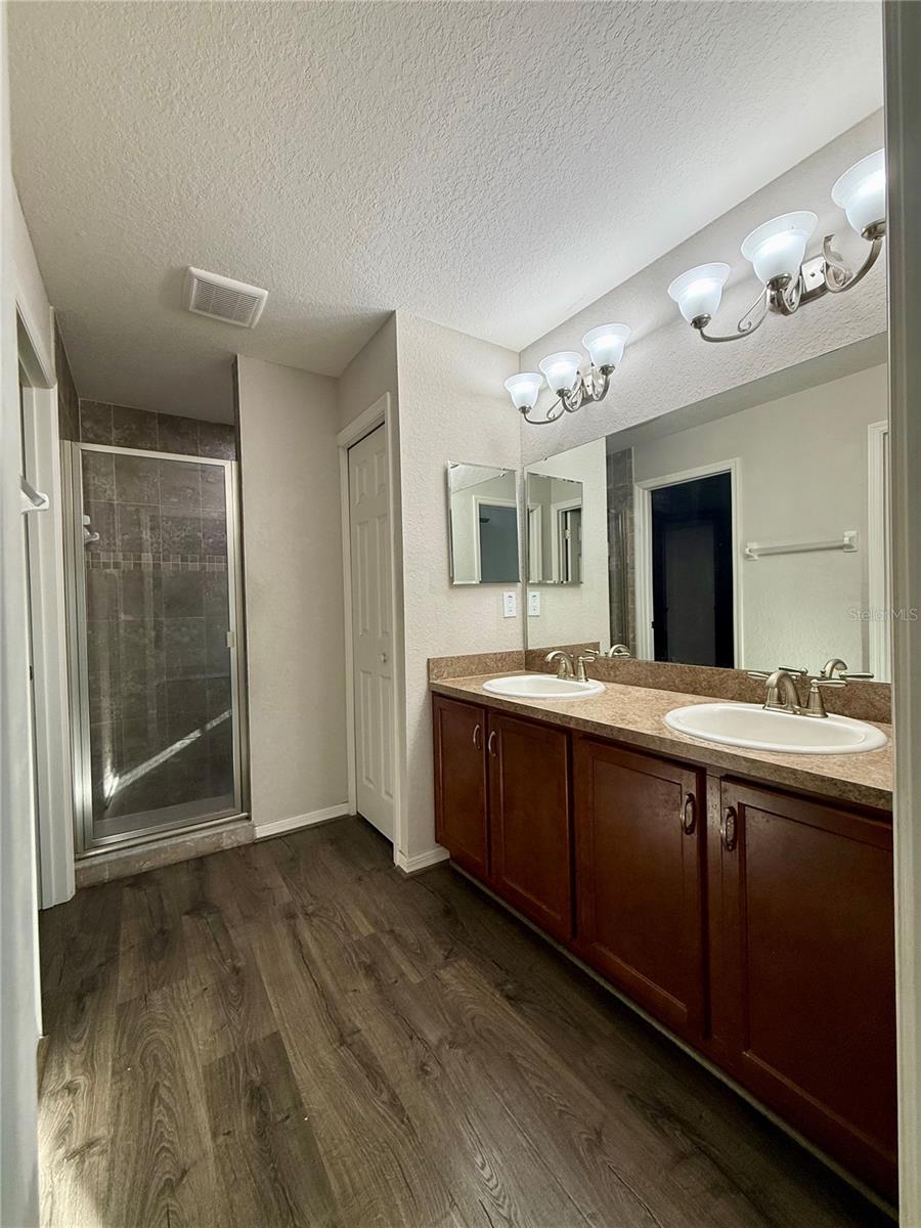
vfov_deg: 102.1
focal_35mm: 14
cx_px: 460
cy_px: 614
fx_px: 497
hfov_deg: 85.7
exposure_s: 1/120
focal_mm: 2.22
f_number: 2.2
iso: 100
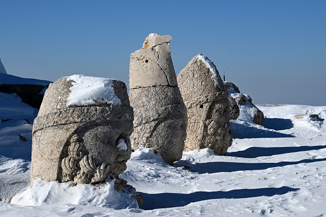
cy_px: 108
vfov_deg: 13.0
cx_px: 163
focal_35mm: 105
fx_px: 951
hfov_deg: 19.5
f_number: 9
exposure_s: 1/1600
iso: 200
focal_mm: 70
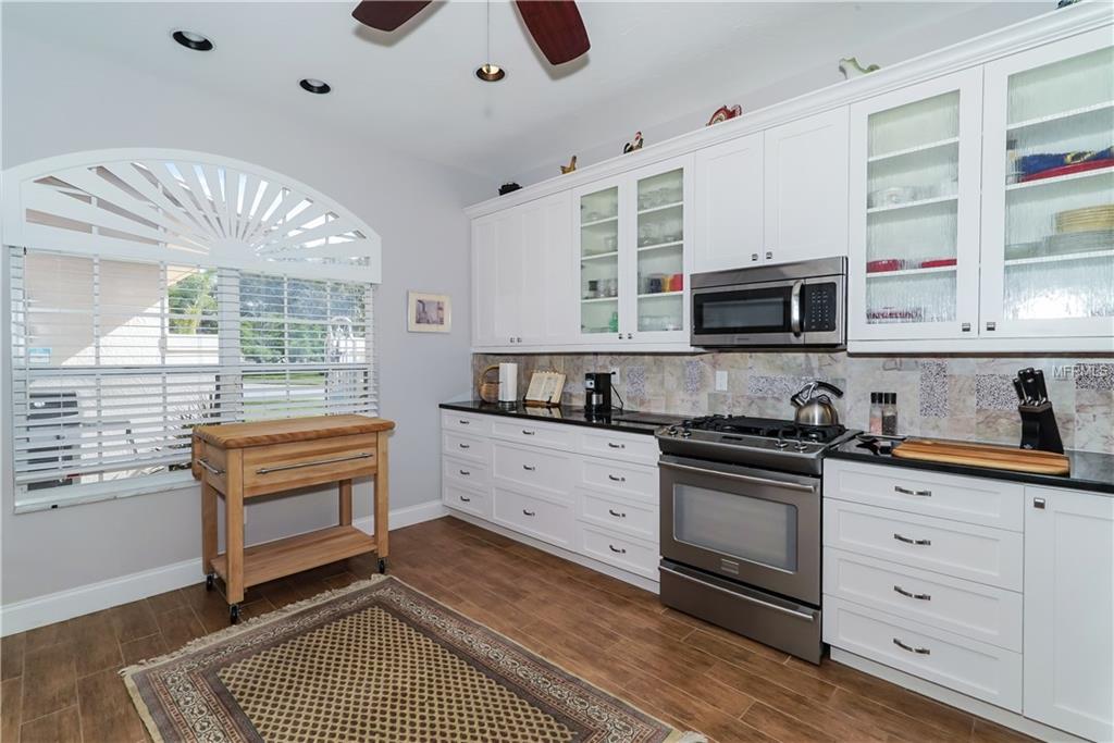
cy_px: 372
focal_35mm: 16
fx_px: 495
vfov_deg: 73.8
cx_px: 557
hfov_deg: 96.7
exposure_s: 1/250
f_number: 16
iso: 1000
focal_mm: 16
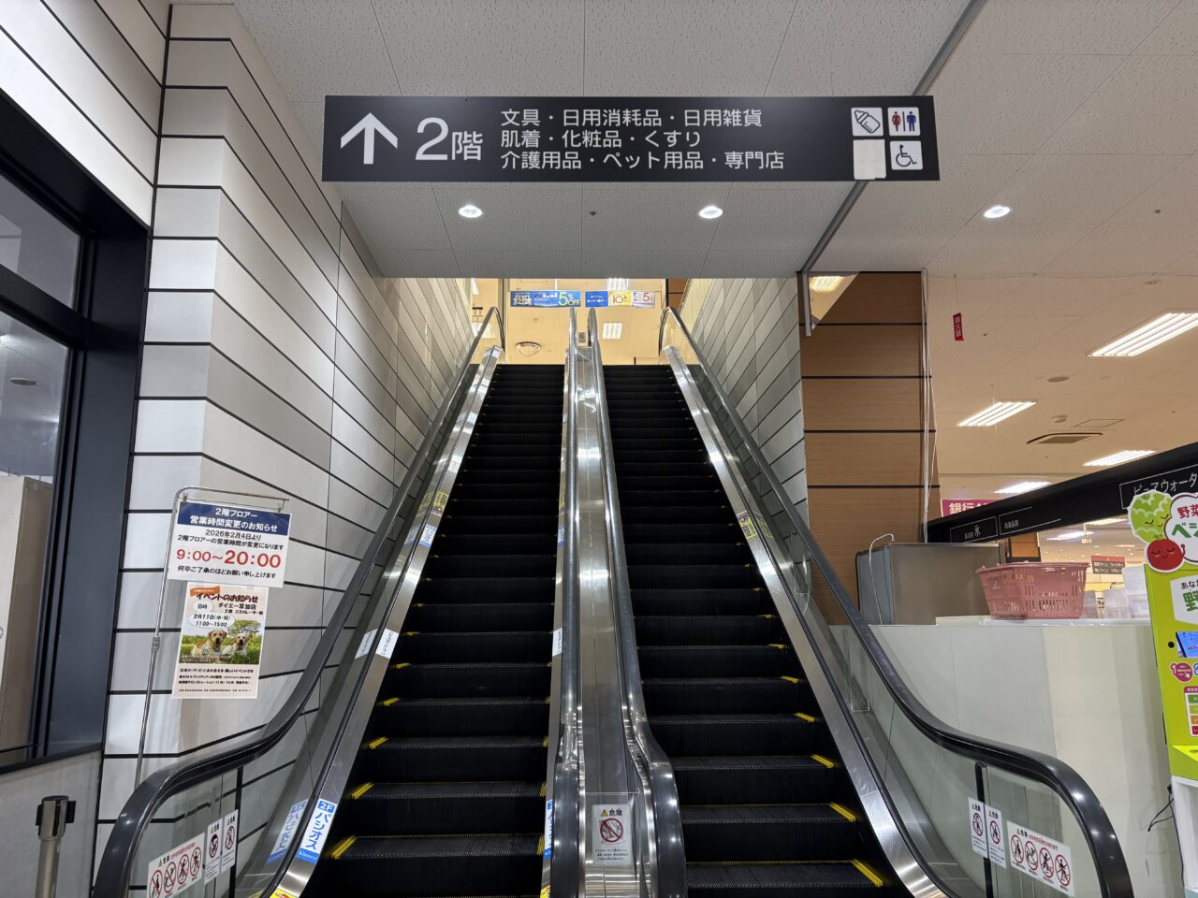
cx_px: 599
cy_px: 449
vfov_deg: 53.1
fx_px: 900
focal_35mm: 26
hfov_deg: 67.3
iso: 100
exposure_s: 1/100
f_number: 1.6
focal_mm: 5.96
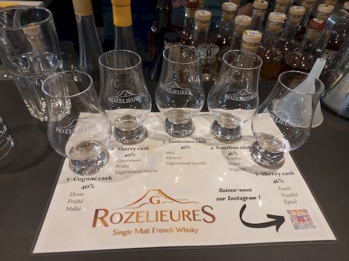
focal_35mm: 25
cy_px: 130
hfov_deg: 69.4
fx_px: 252
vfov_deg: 54.8
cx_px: 174
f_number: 1.8
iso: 250
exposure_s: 1/33.3
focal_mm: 4.6
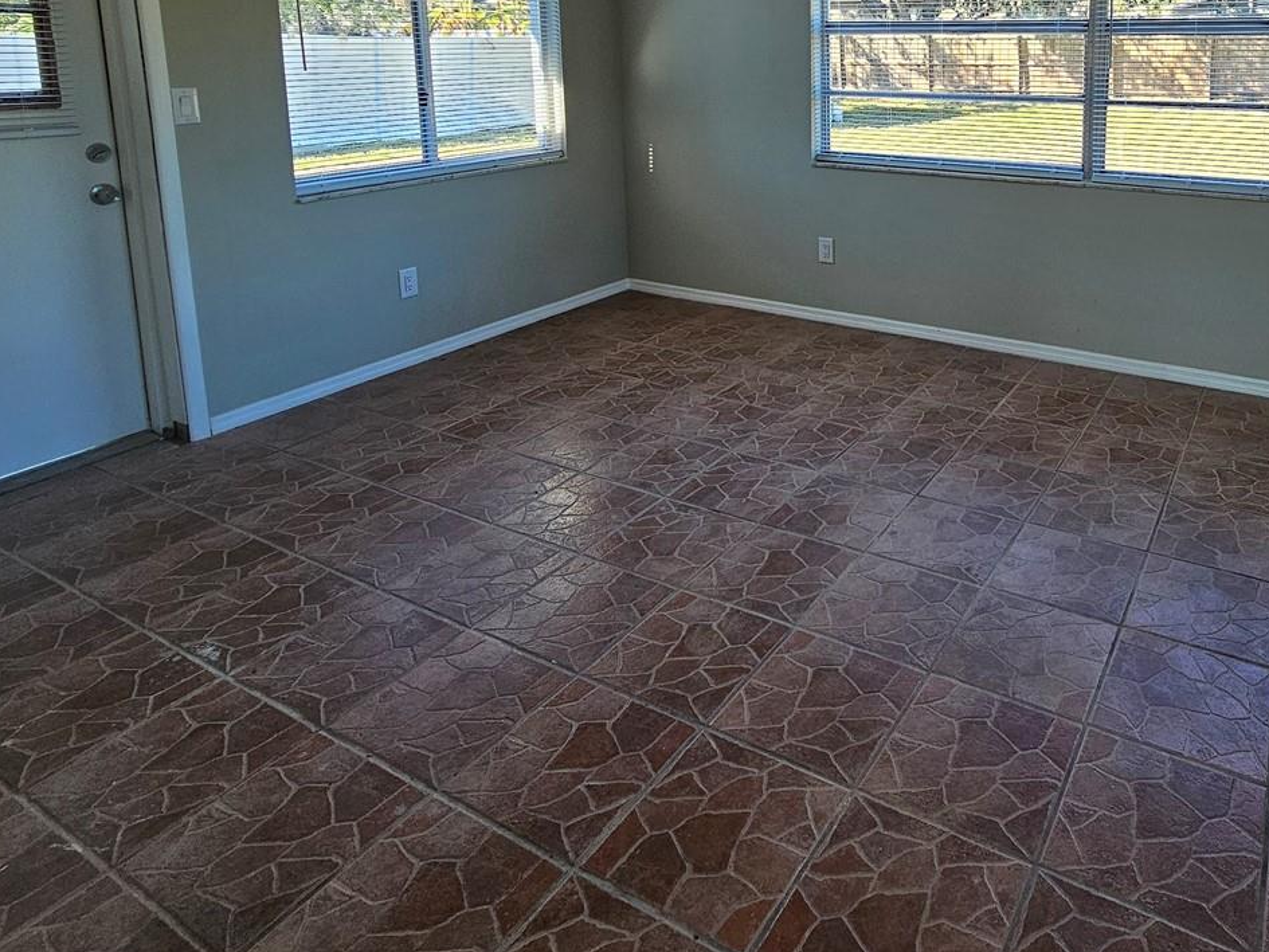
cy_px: 181
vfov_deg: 56.4
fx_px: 807
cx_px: 890
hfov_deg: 73.0
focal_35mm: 22
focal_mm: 2.2
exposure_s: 1/123
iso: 50
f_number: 2.2
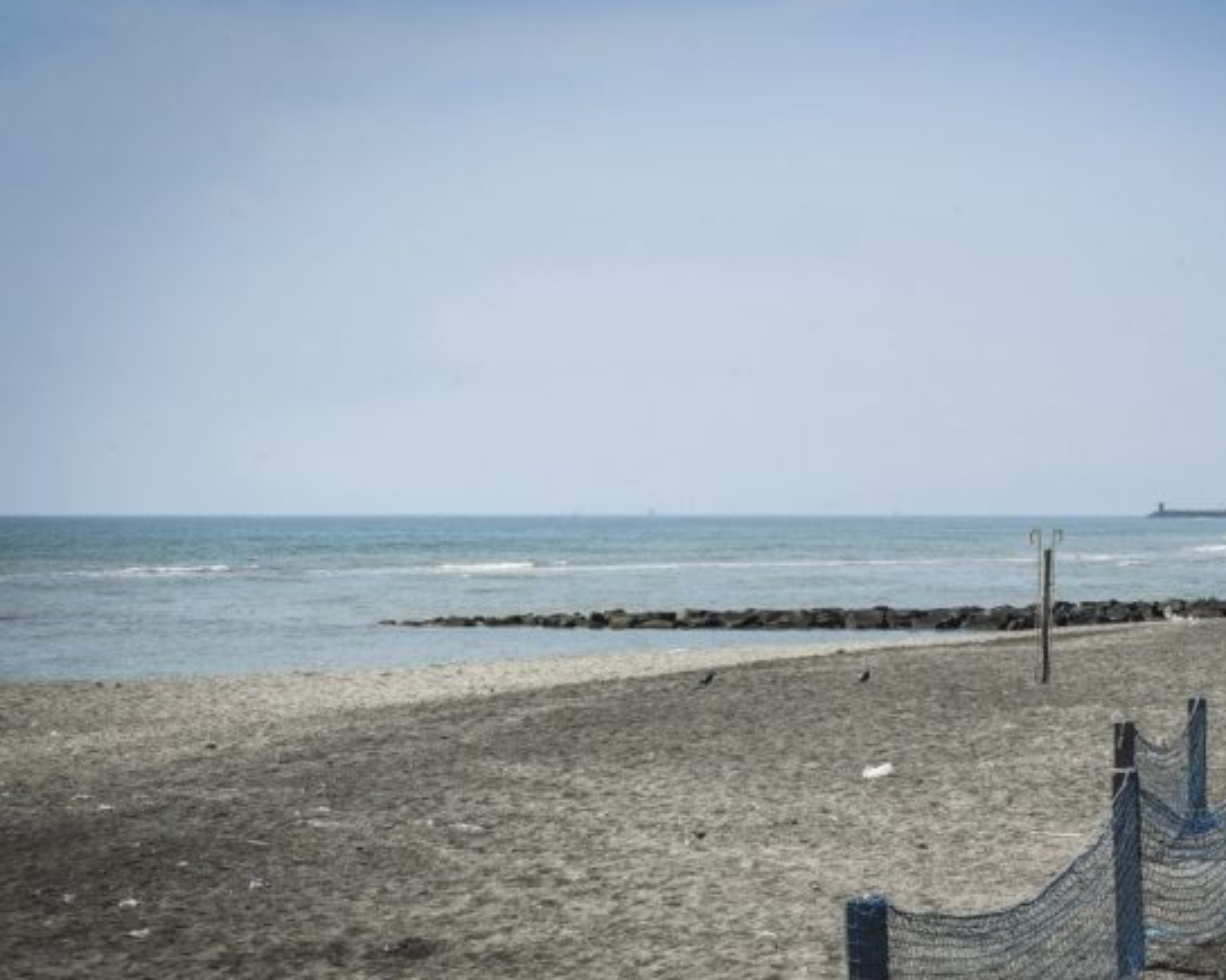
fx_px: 3846
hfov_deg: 18.0
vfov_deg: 14.5
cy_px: 547
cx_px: 861
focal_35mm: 106
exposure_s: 1/640
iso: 640
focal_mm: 80
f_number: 16
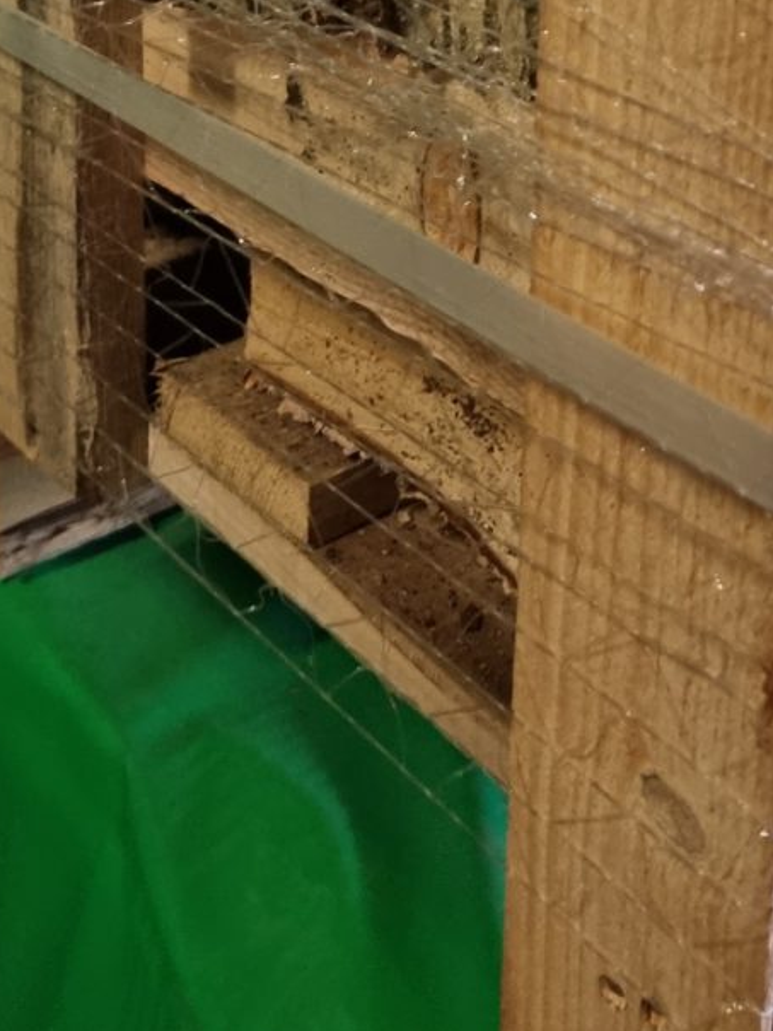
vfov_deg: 28.1
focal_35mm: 61
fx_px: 1816
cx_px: 476
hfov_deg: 24.0
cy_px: -178
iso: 500
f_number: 1.8
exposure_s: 1/40
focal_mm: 6.7
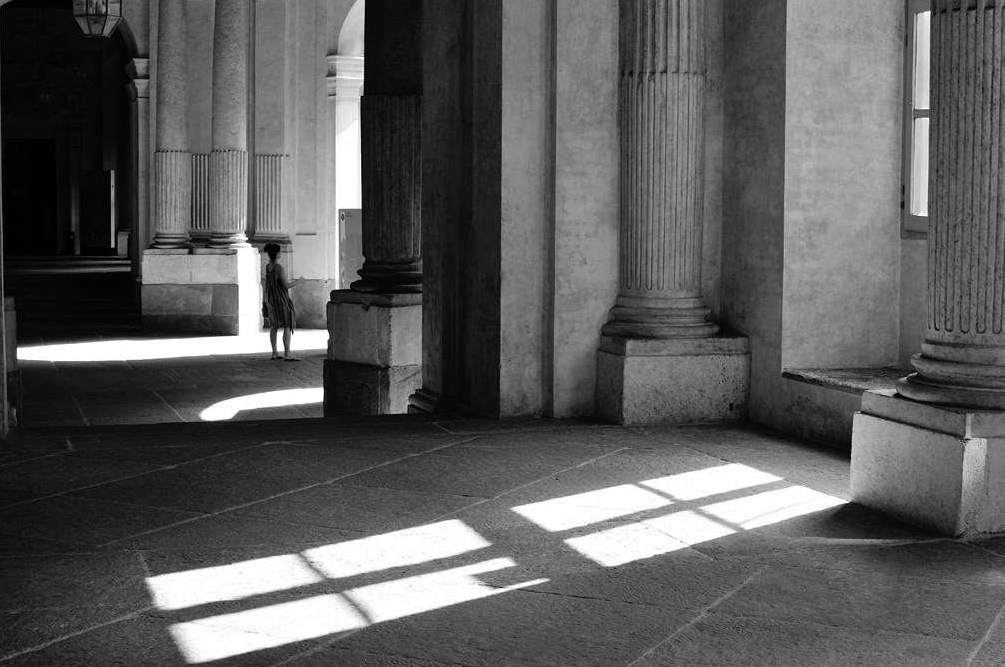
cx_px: 495
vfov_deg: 25.2
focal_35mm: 54
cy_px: 333
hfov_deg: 37.2
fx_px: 1492
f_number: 6.3
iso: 200
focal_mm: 35
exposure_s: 1/40
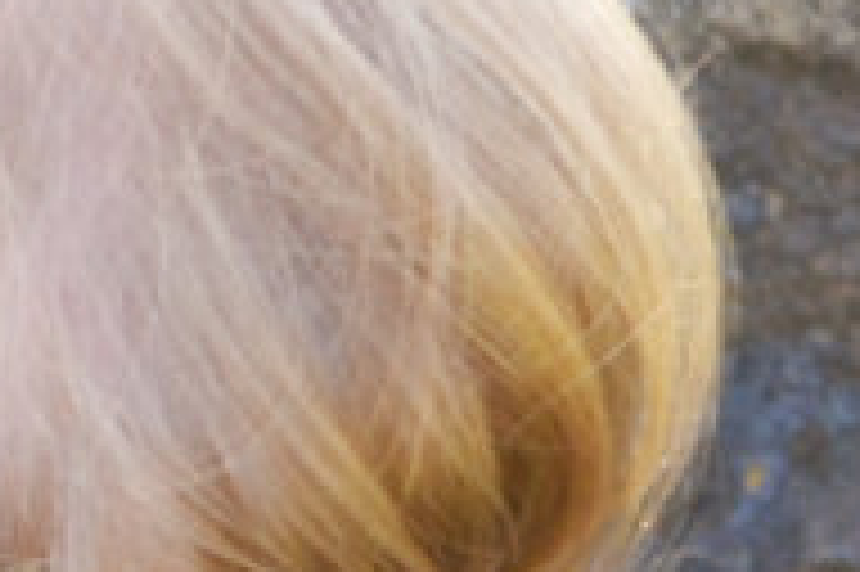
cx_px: -356
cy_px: 1766
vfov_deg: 4.3
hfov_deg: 6.6
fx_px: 7327
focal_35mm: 307
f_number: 4.2
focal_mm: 26
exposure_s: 1/125
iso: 280
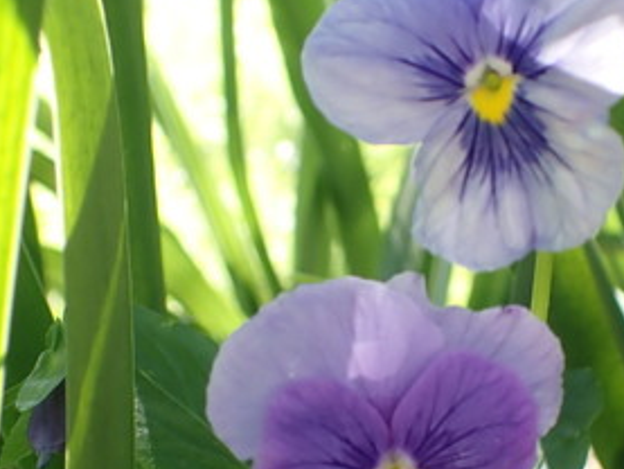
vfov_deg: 22.5
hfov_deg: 29.4
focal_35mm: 65
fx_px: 1172
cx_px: 457
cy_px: 318
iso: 100
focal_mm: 5.4
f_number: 2.3
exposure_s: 1/160
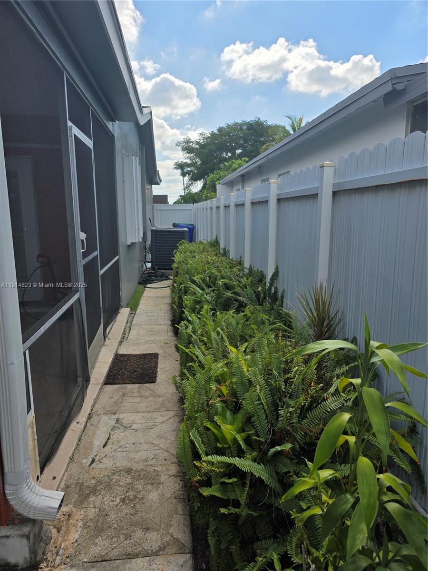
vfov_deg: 73.9
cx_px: 214
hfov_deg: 58.9
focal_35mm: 23
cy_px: 286
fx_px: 379
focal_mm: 6.3
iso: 80
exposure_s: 1/7061
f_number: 1.7
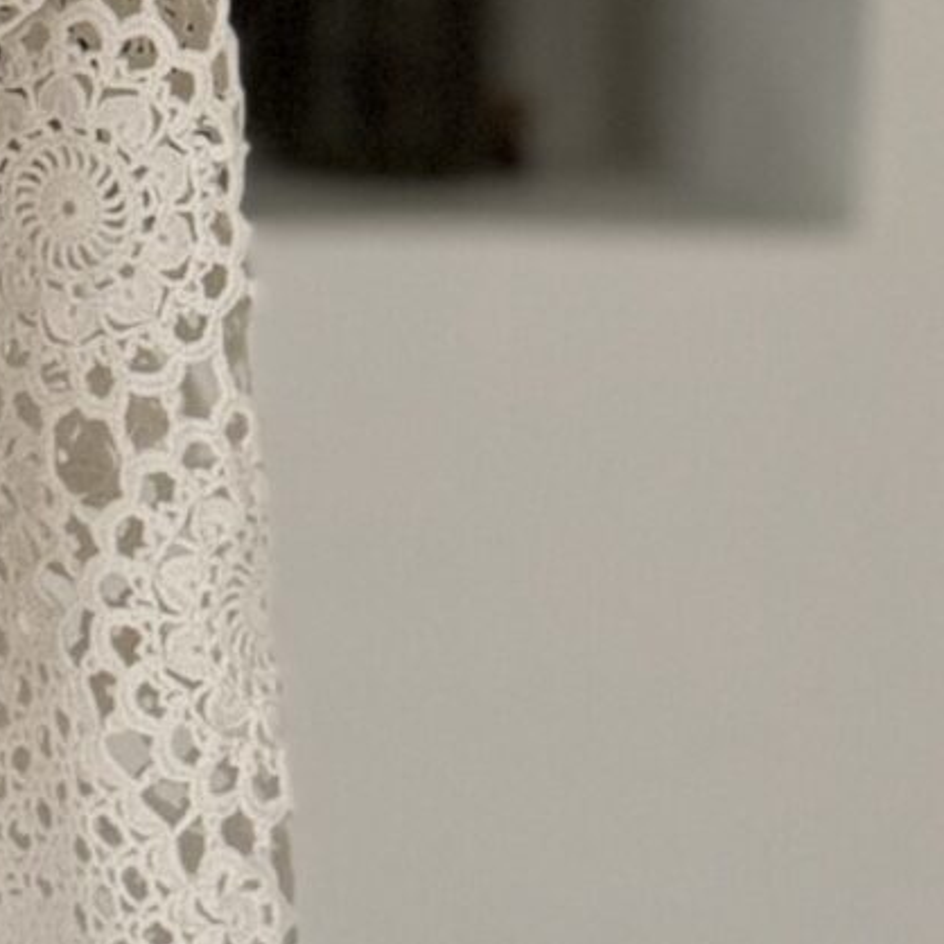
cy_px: -233
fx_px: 4011
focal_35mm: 130
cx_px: -790
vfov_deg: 13.0
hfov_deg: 12.2
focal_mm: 6.76
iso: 640
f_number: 1.78
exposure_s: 1/60
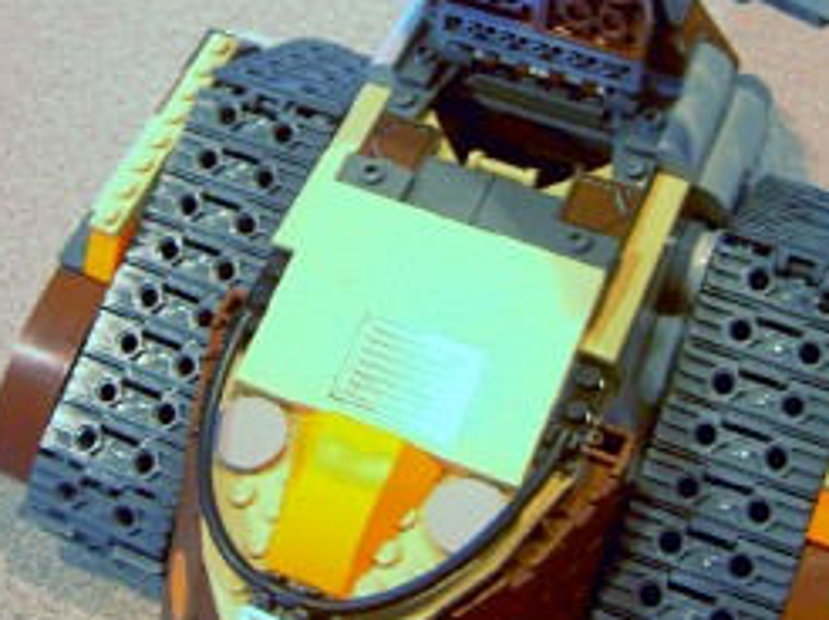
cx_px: 522
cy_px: 148
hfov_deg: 33.6
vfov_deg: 25.3
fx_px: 1364
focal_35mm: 57
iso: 200
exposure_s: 1/13
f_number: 2.8
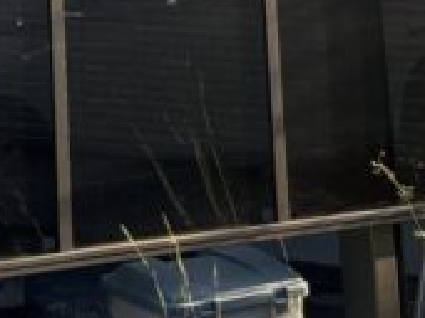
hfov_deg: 12.1
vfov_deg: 8.3
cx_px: -191
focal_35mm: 156
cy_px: -574
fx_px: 1914
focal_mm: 5.96
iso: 50
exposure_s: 1/1205
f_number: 1.6
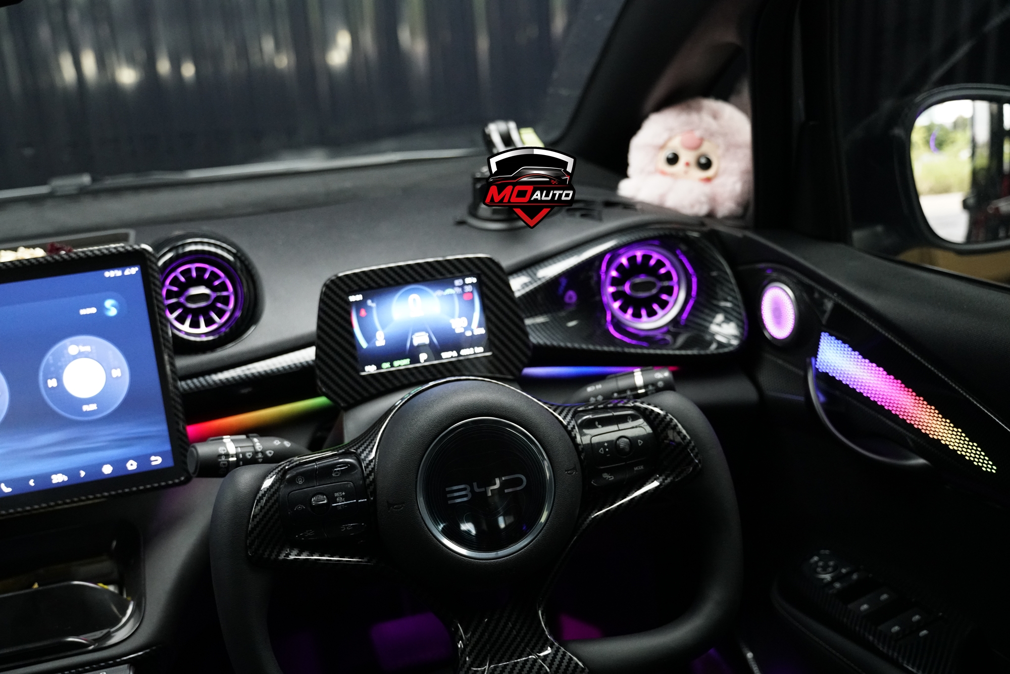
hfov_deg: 50.7
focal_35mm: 38
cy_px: 337
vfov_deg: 35.1
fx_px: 1066
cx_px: 505
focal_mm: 38
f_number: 4
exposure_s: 1/60
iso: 5000
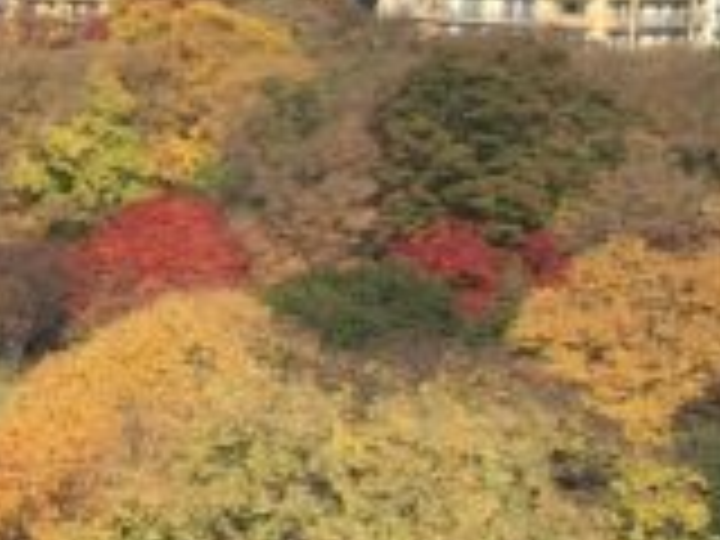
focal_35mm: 145
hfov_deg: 12.6
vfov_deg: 10.2
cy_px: 310
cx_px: -526
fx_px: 3016
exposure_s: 1/1091
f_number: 1.8
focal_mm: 3.99
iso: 20
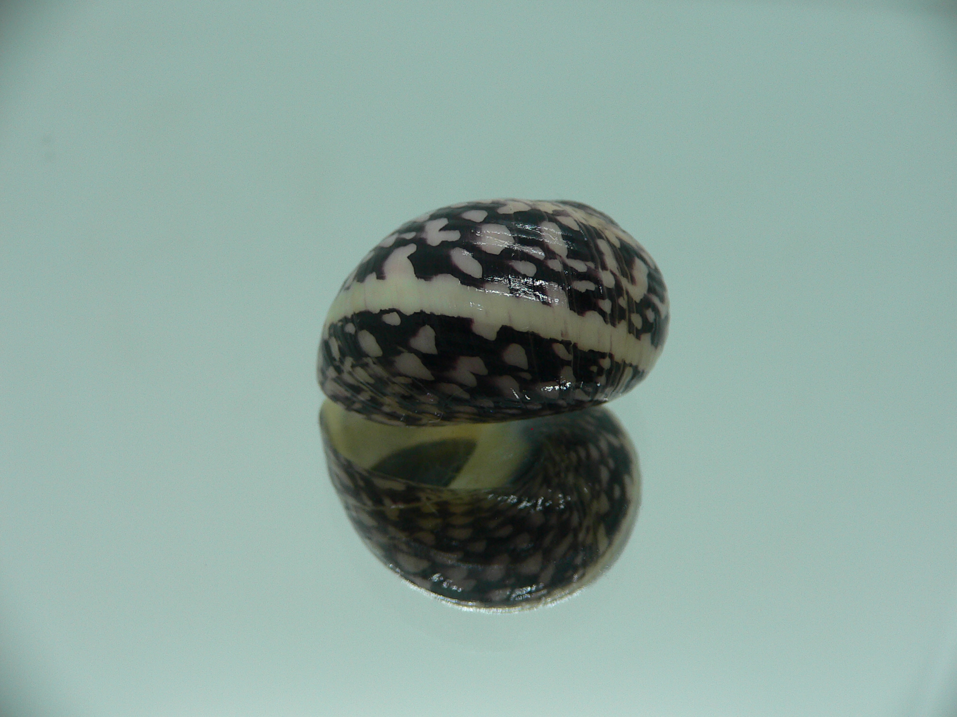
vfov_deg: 40.7
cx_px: 478
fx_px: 968
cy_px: 358
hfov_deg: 52.6
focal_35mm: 35
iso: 80
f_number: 2.8
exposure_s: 1/60
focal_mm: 4.6
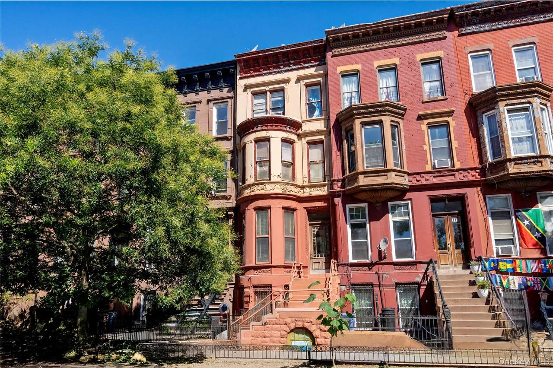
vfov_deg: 51.2
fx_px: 384
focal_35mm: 25
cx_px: 276
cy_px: 184
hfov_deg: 71.5
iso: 800
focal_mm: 25
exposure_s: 1/3200
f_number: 8
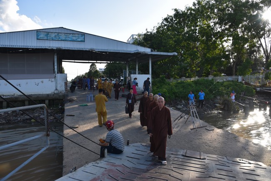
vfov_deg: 53.2
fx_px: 181
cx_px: 136
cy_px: 90
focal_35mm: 24
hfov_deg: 73.7
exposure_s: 1/250
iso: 280
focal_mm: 24
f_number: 8
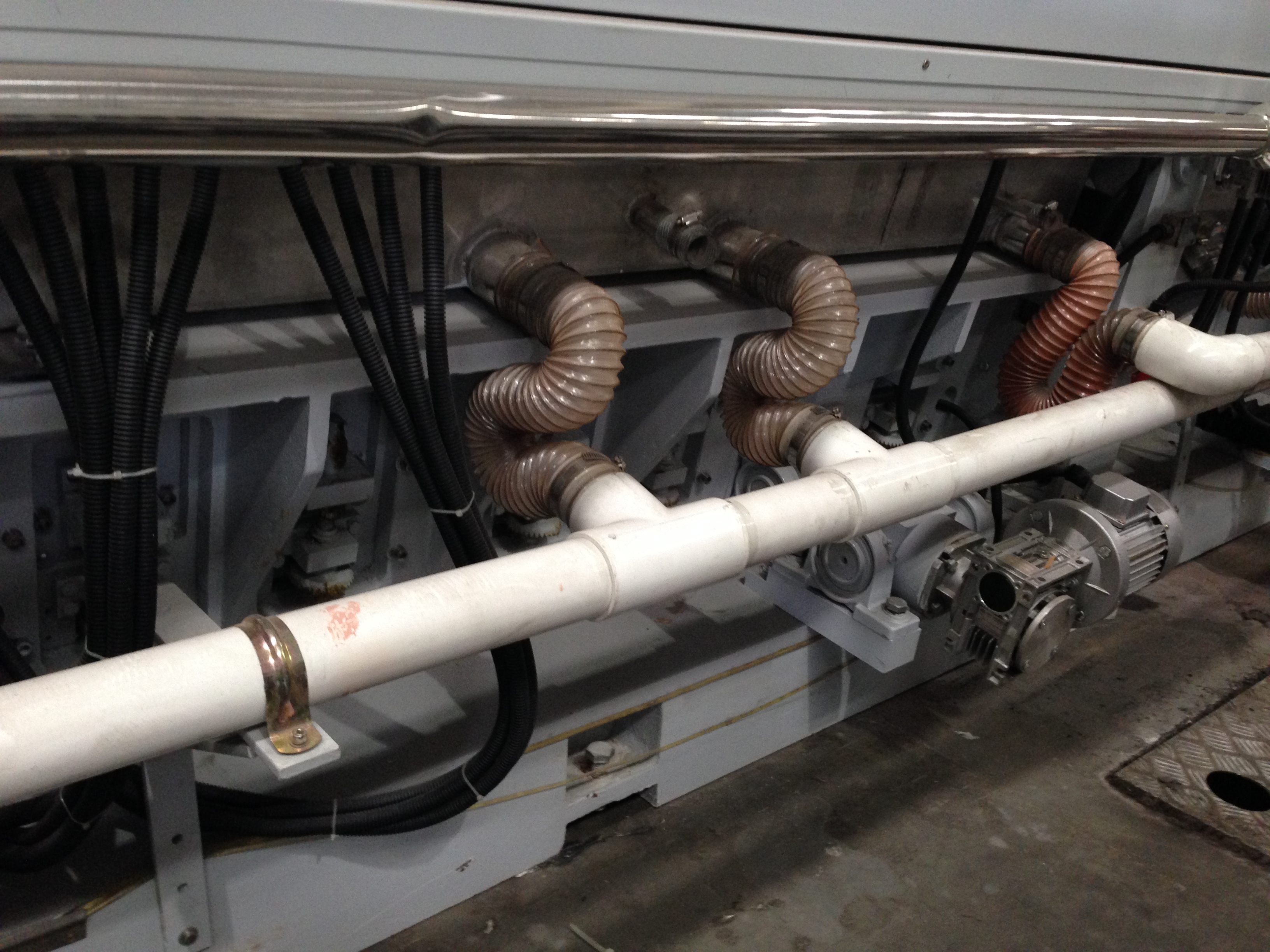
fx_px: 1211
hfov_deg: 55.4
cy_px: 476
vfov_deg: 42.9
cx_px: 635
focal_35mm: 33
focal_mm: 4.12
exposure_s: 1/20
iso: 250
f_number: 2.4
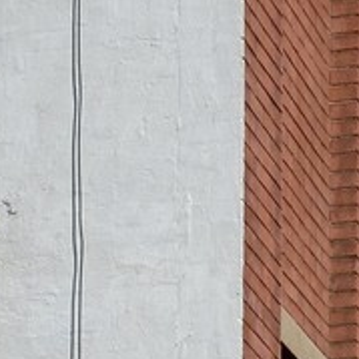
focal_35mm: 288
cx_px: -305
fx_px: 3379
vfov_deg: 5.6
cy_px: 1203
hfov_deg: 6.0
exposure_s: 1/320
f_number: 13
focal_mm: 38
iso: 200
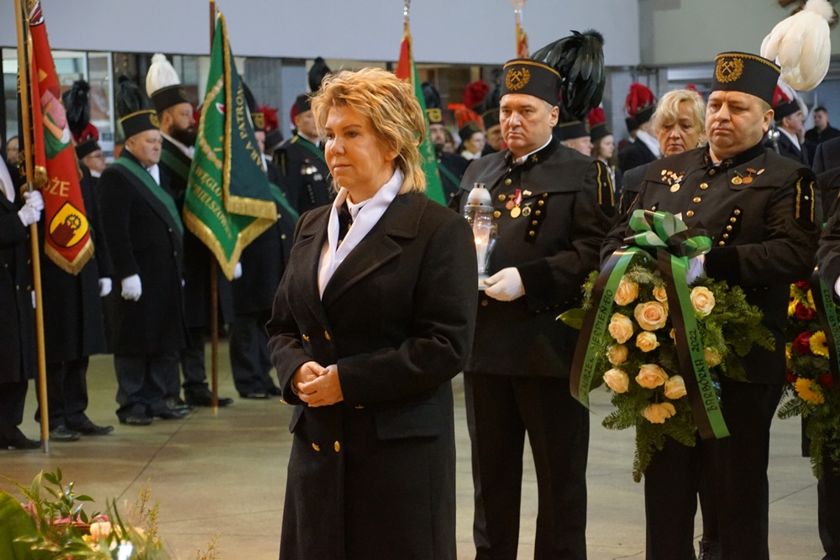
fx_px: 2450
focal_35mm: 105
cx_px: 420
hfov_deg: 19.5
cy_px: 280
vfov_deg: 13.0
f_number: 5
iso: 3200
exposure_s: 1/30
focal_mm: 70
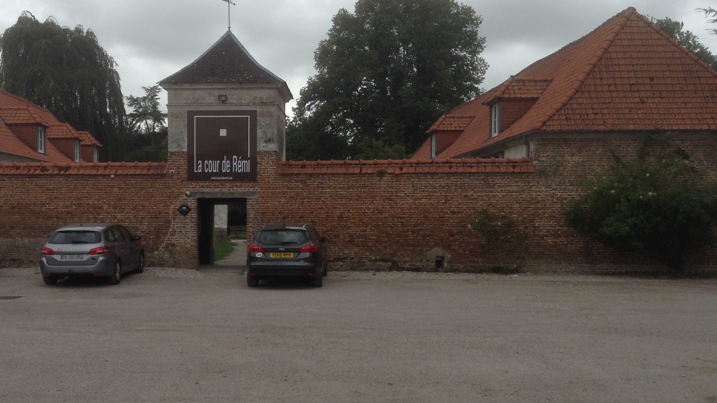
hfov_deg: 42.6
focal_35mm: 48
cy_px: 226
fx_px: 912
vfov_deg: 24.9
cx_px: 268
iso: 25
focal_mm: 3.3
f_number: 2.4
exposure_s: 1/358
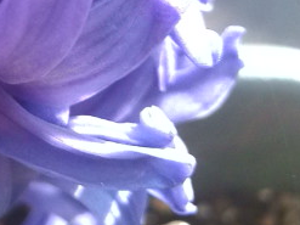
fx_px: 719
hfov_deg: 21.4
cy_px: -41
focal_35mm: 83
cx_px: -84
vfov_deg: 17.0
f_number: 2.8
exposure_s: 1/100
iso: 70
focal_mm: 3.3
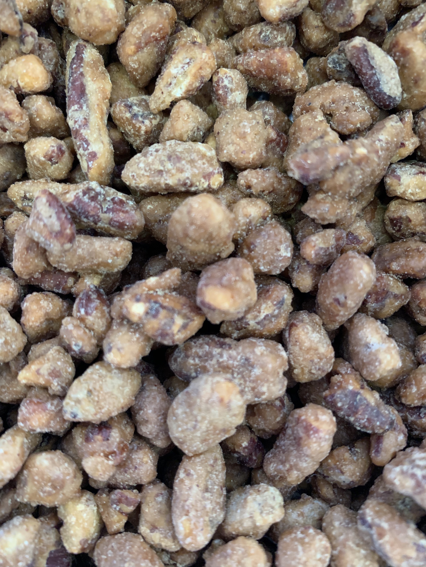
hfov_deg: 53.1
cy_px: 284
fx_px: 427
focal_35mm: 26
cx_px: 213
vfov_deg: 67.3
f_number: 1.8
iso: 400
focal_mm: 4.25
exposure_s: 1/50
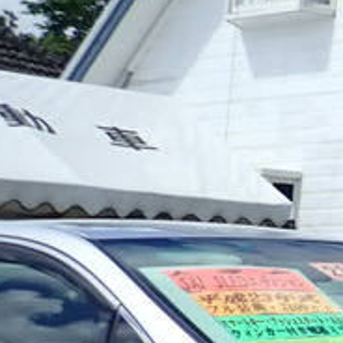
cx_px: 943
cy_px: 246
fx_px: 1379
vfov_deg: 14.1
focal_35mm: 123
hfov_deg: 10.9
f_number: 8
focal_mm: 4.5
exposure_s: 1/200
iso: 100
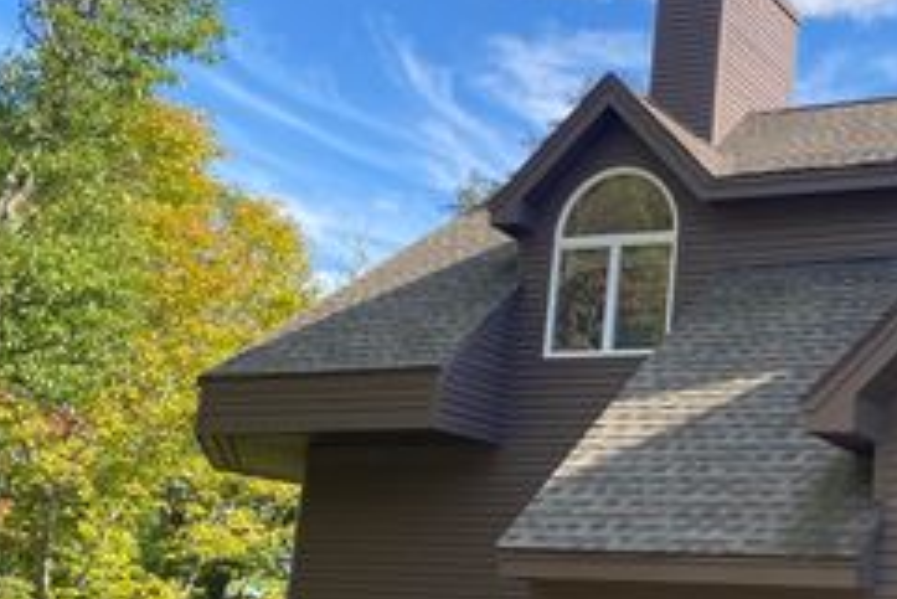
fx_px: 1396
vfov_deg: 24.2
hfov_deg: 32.9
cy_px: 374
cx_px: 882
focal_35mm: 56
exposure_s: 1/965
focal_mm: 4.25
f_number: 1.8
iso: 32
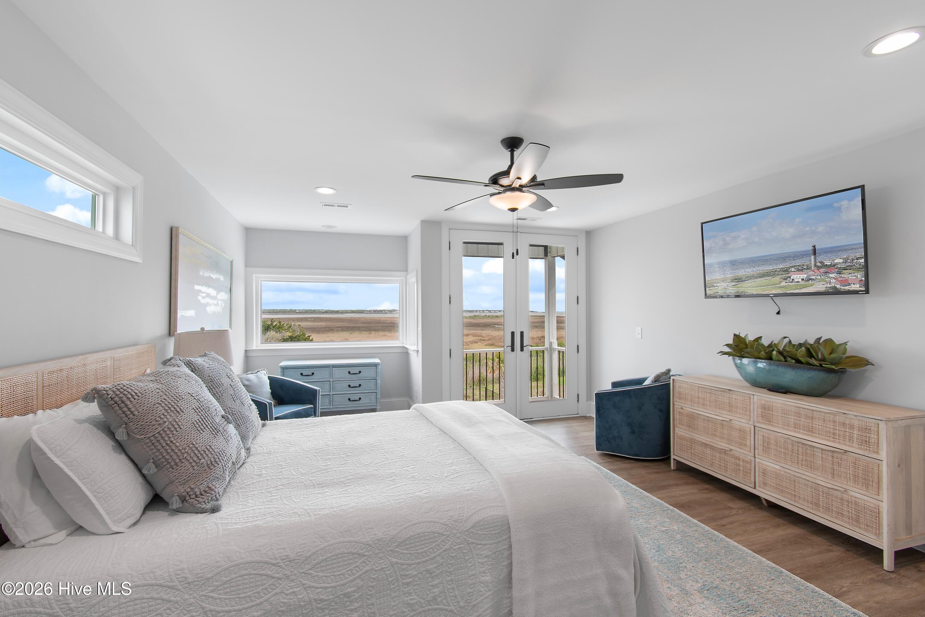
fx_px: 385
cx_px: 462
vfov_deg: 77.3
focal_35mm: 15
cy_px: 308
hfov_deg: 100.4
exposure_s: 1/30
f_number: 4.5
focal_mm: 10
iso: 100
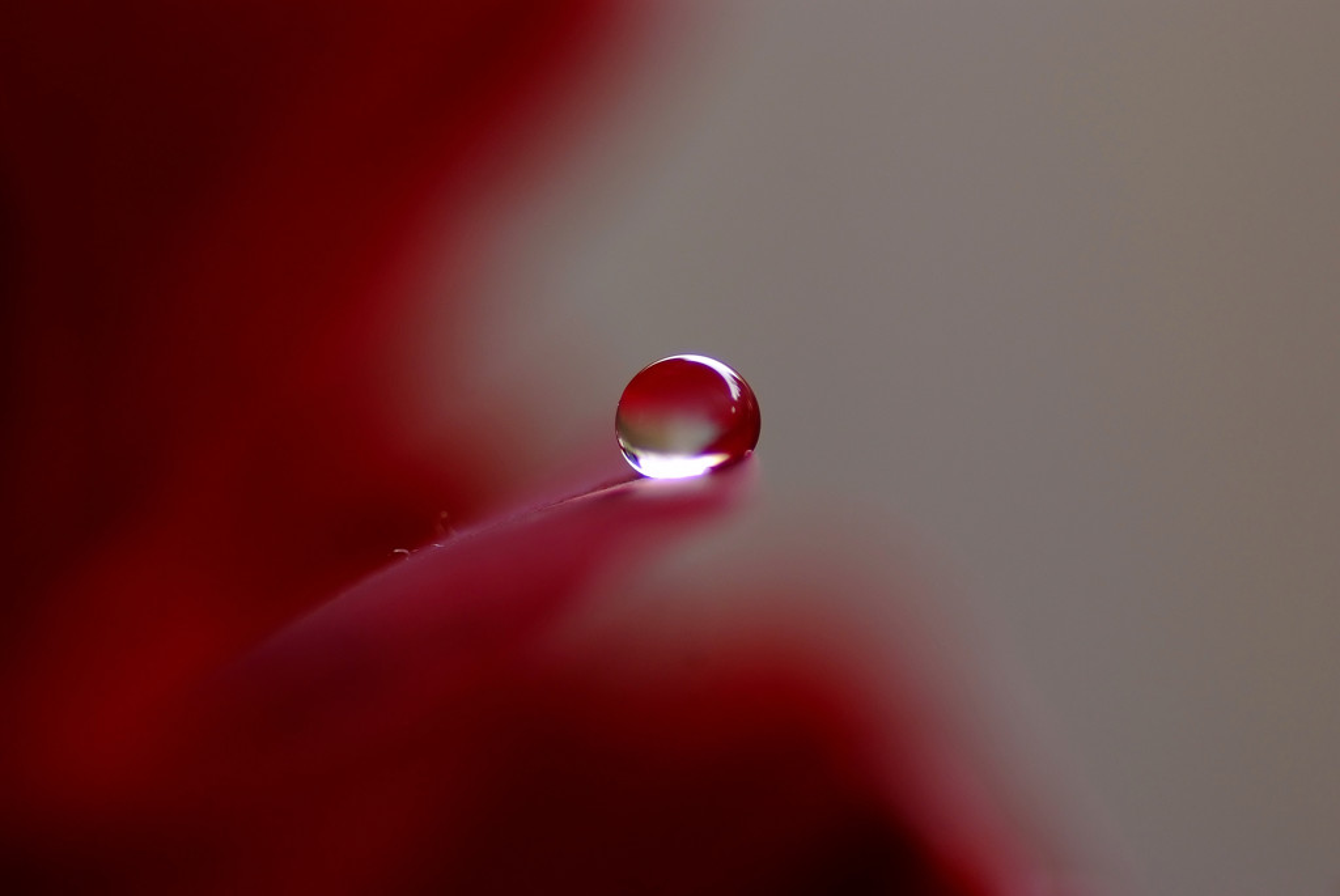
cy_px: 448
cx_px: 670
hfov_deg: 15.2
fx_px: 5030
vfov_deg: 10.2
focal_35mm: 135
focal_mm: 90
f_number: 5.6
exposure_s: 1/100
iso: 250
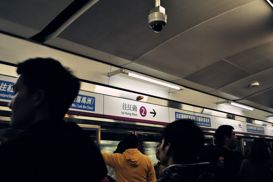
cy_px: 91
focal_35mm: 39
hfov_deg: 49.5
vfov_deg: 34.3
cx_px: 136
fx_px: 296
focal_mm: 26
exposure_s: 1/30
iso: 320
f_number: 4.2
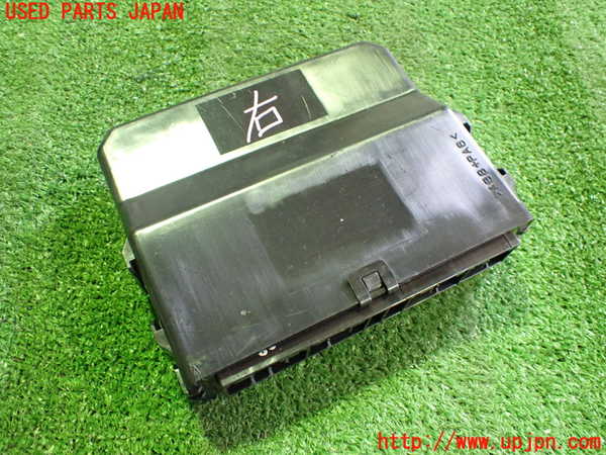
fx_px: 525
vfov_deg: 46.8
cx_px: 303
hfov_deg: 60.0
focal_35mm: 30
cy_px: 228
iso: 1000
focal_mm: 5.4
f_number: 2.3
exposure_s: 1/30
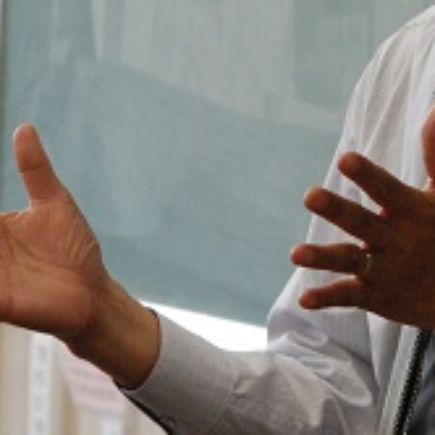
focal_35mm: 461
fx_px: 6554
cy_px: -22
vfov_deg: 3.8
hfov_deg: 3.8
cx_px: 448
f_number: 5.6
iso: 1600
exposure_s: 1/200
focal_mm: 100
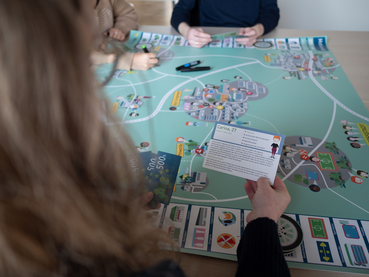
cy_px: 138
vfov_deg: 46.8
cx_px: 184
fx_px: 320
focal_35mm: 30
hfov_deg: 60.0
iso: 800
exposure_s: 1/400
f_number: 1.8
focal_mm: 15
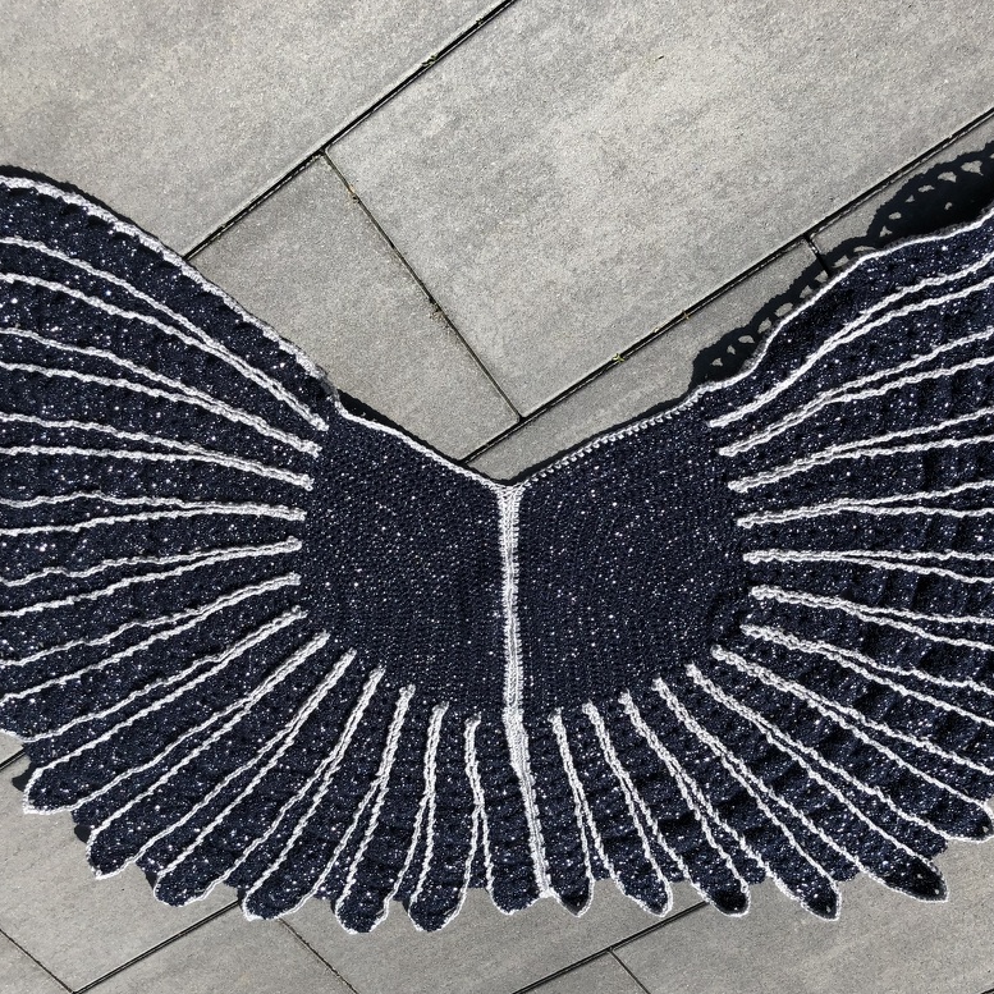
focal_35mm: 34
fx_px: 1105
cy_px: 501
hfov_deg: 48.4
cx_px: 509
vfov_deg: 48.5
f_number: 1.8
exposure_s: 1/1869
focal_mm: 4
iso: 20
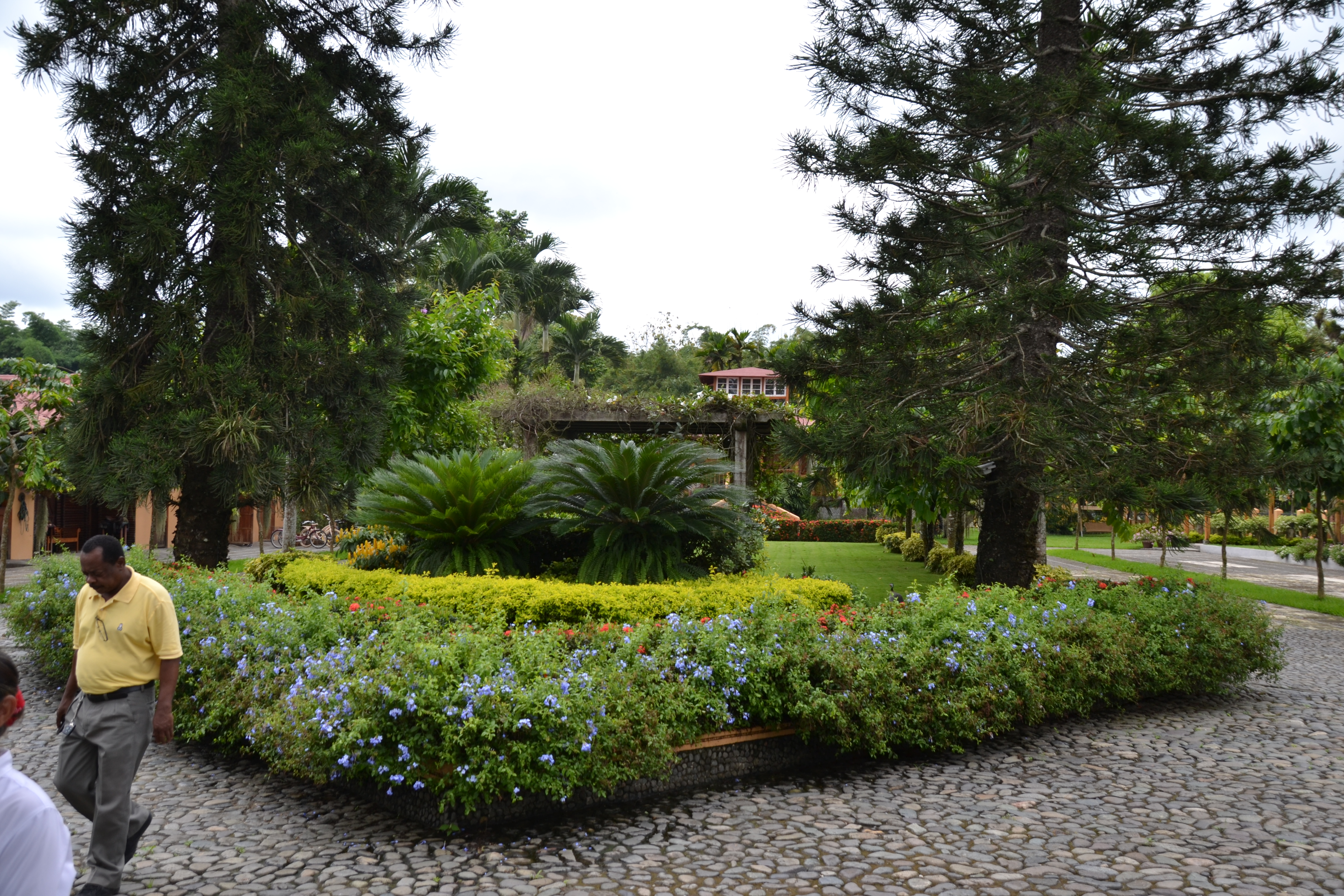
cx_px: 672
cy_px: 448
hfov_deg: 49.6
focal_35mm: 39
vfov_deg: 34.2
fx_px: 1456
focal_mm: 26
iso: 100
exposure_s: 1/200
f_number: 7.1
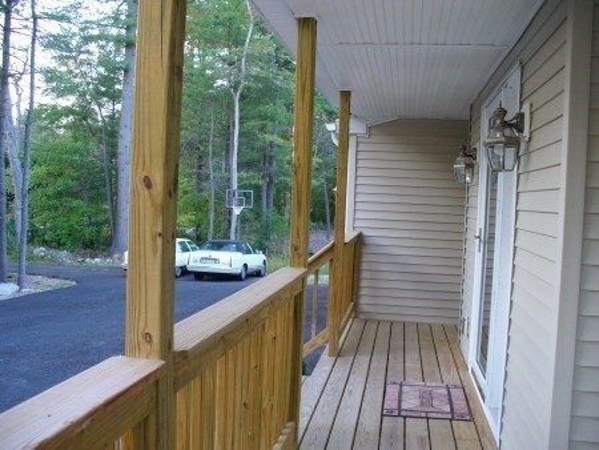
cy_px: 225
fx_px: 641
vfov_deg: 38.7
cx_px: 300
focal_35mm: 37
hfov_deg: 50.1
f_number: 2.8
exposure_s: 1/25
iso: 150
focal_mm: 6.1
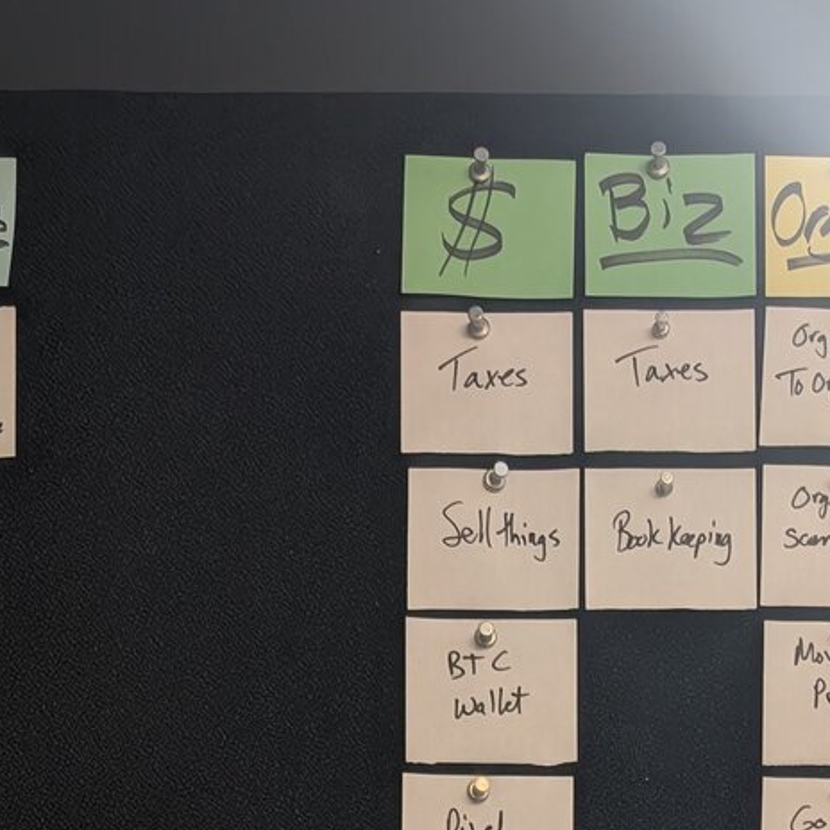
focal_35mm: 73
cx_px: 608
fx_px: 1980
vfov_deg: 19.1
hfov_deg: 23.5
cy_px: 1410
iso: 18
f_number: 1.68
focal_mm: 6.9
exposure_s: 1/71.7
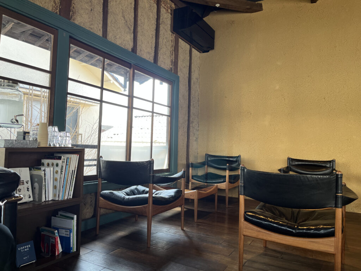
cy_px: 136
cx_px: 180
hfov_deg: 67.3
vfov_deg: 53.1
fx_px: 271
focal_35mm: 26
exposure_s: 1/122
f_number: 1.6
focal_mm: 5.1
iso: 50
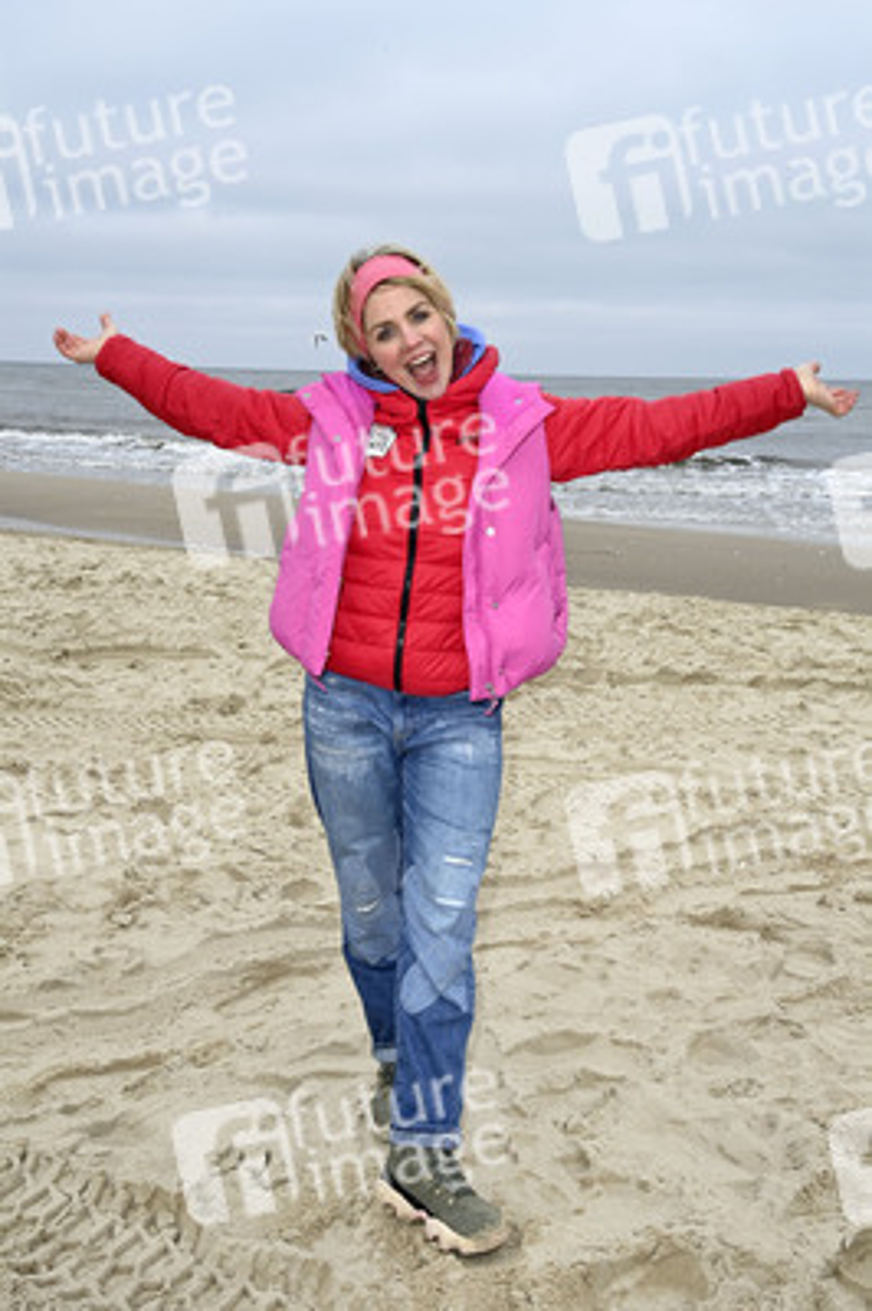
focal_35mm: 40
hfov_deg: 33.3
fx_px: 1456
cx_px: 436
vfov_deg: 48.5
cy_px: 656
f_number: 14
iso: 1000
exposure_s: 1/250
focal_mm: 40
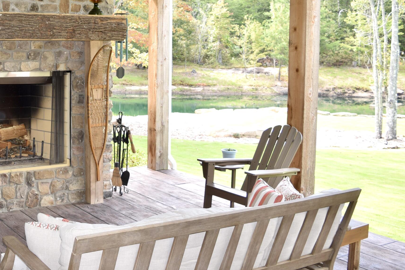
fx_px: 529
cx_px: 64
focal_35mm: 47
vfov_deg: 28.3
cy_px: 73
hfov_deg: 39.7
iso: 100
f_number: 3.5
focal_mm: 18
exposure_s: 1/60
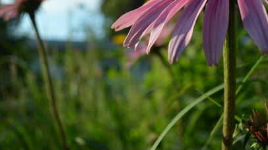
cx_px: 171
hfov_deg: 40.3
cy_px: 31
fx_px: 362
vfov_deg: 23.2
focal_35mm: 51
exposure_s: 1/1250
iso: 250
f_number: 3.8
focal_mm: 22
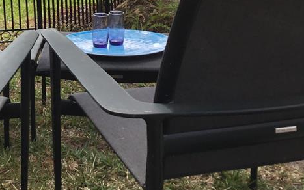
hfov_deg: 27.4
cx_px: 24
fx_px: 597
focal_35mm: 72
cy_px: -15
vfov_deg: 17.5
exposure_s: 1/458
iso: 25
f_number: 2.4
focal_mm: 3.3
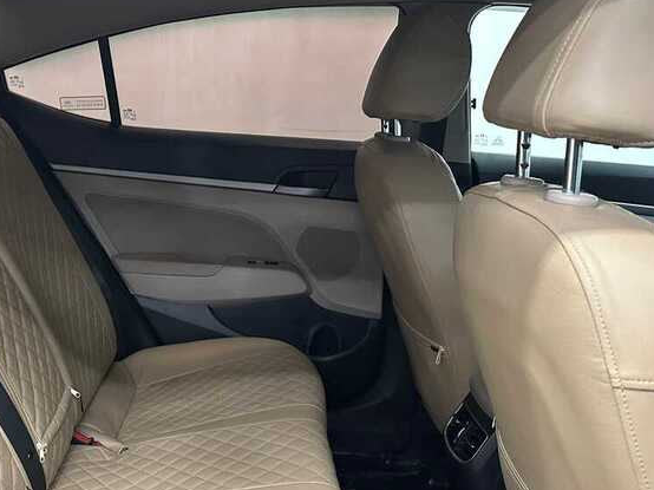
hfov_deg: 46.1
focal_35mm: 39
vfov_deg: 35.7
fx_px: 737
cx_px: 159
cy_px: 386
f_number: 1.78
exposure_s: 1/50
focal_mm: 6.86
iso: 640
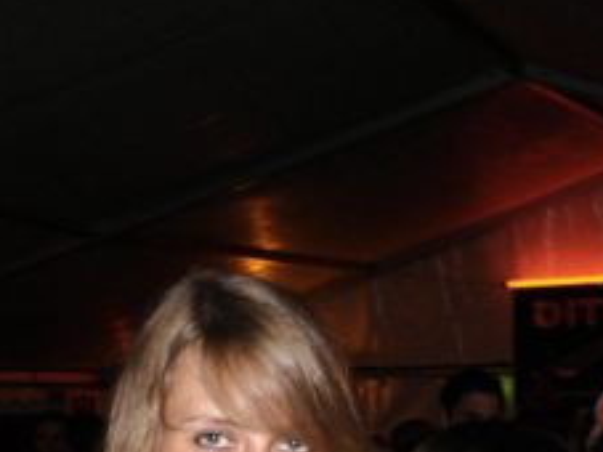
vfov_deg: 12.8
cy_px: 565
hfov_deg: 17.6
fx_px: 1950
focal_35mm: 112
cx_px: 335
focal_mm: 22
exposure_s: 1/40
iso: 1600
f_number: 4
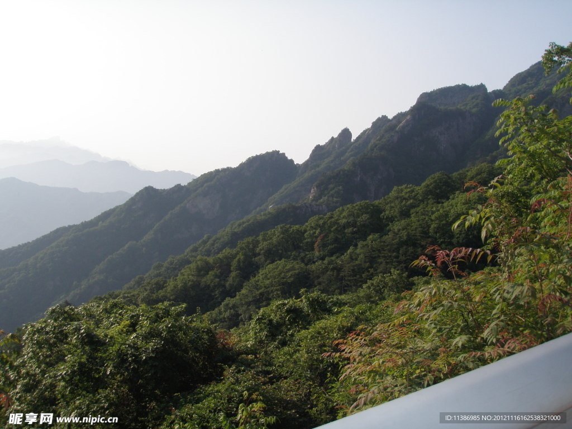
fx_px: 628
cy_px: 214
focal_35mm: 38
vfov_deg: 37.7
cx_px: 286
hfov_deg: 49.0
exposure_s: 1/640
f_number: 3.5
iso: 80
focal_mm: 6.7
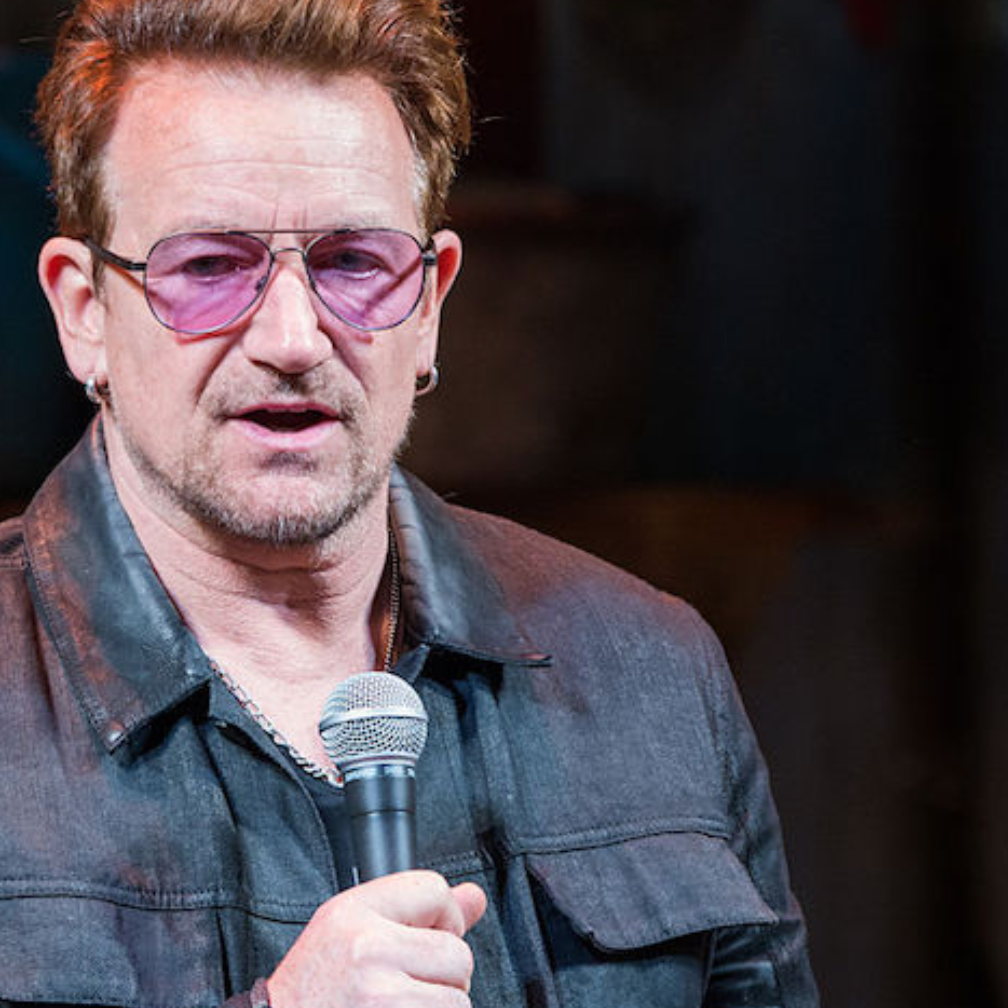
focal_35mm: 495
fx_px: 16308
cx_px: 313
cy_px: 493
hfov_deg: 3.5
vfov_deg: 3.5
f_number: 5.6
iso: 3200
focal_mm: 340
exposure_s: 1/320
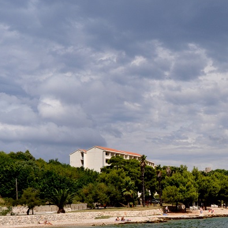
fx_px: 432
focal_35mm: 58
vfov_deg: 28.8
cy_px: 187
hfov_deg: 28.3
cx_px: 212
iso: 500
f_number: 14
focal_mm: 18
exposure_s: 1/800
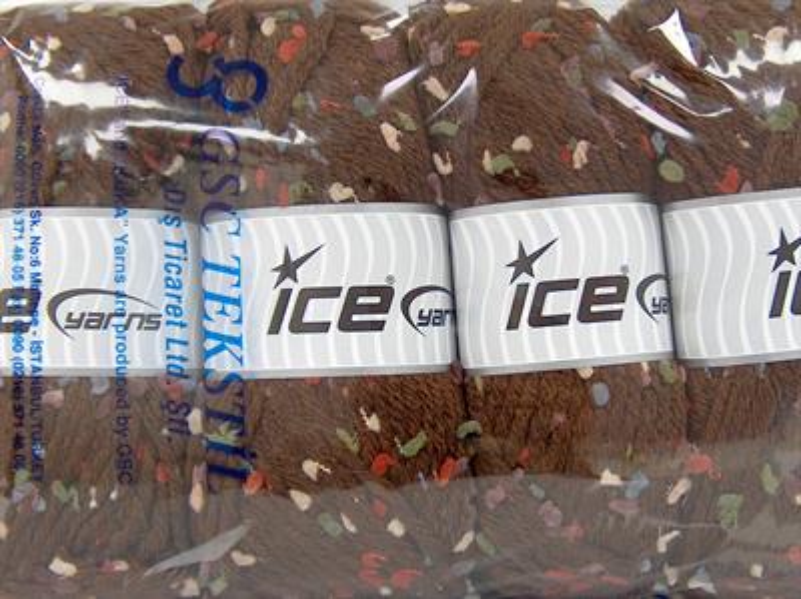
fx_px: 1017
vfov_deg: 32.8
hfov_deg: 43.0
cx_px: 400
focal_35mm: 44
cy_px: 300
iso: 200
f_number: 2.8
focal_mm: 8.96
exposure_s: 1/28.6
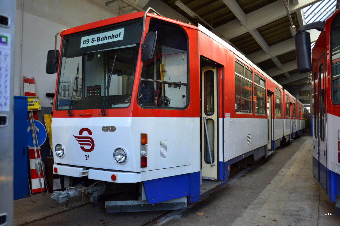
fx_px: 255
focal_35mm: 27
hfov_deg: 67.4
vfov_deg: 47.9
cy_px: 113
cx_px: 170
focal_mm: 18
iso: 1100
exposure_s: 1/500
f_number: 3.5
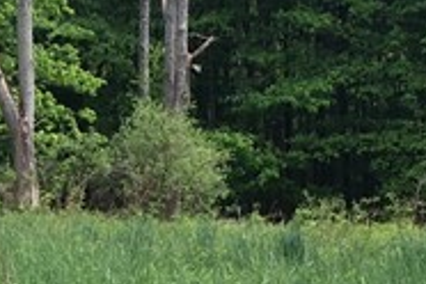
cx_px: 2
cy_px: 325
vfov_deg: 8.2
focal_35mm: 166
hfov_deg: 12.2
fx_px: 1964
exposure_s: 1/425
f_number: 2.2
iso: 25
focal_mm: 4.15
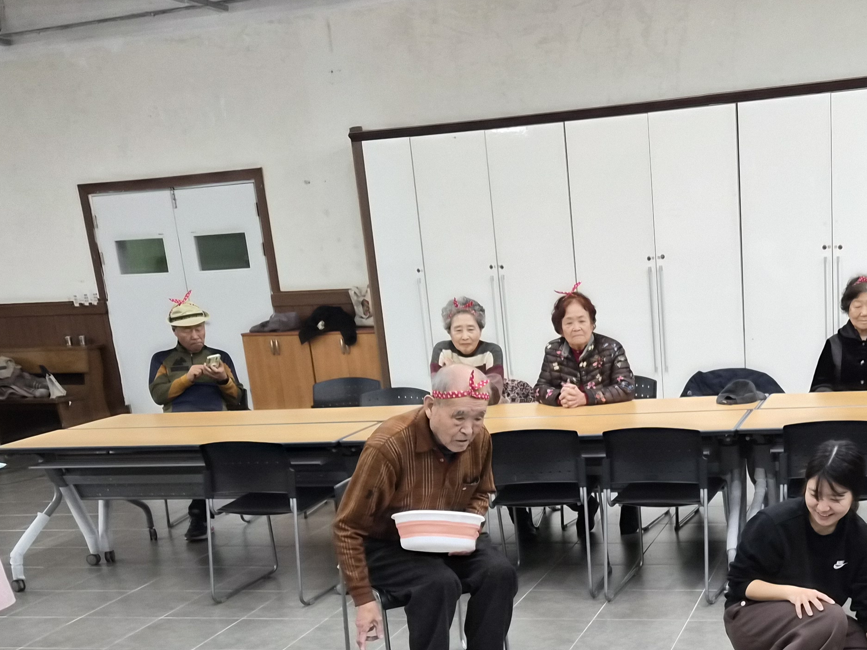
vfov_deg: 28.4
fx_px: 1227
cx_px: 614
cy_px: 601
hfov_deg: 38.2
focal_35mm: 49
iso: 200
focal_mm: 5.4
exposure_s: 1/120
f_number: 1.8
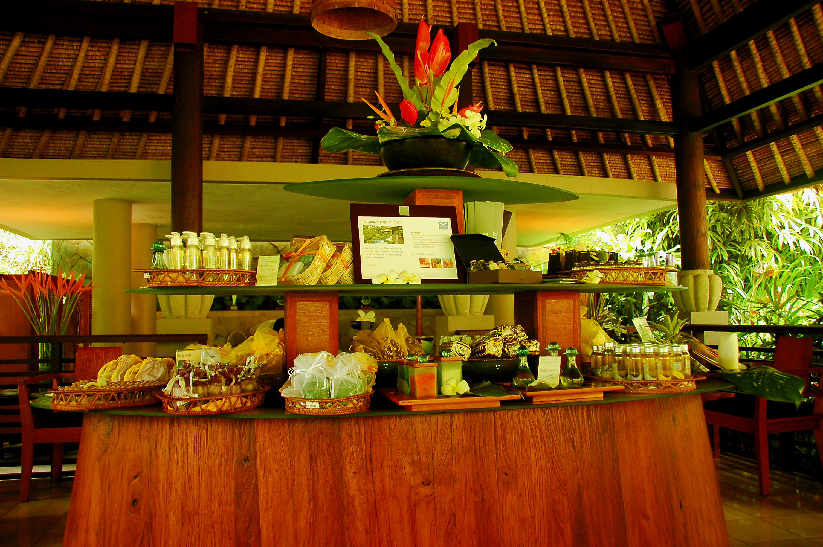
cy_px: 274
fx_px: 685
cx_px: 412
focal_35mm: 30
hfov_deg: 62.0
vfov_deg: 43.5
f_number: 3.8
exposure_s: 1/25
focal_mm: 20
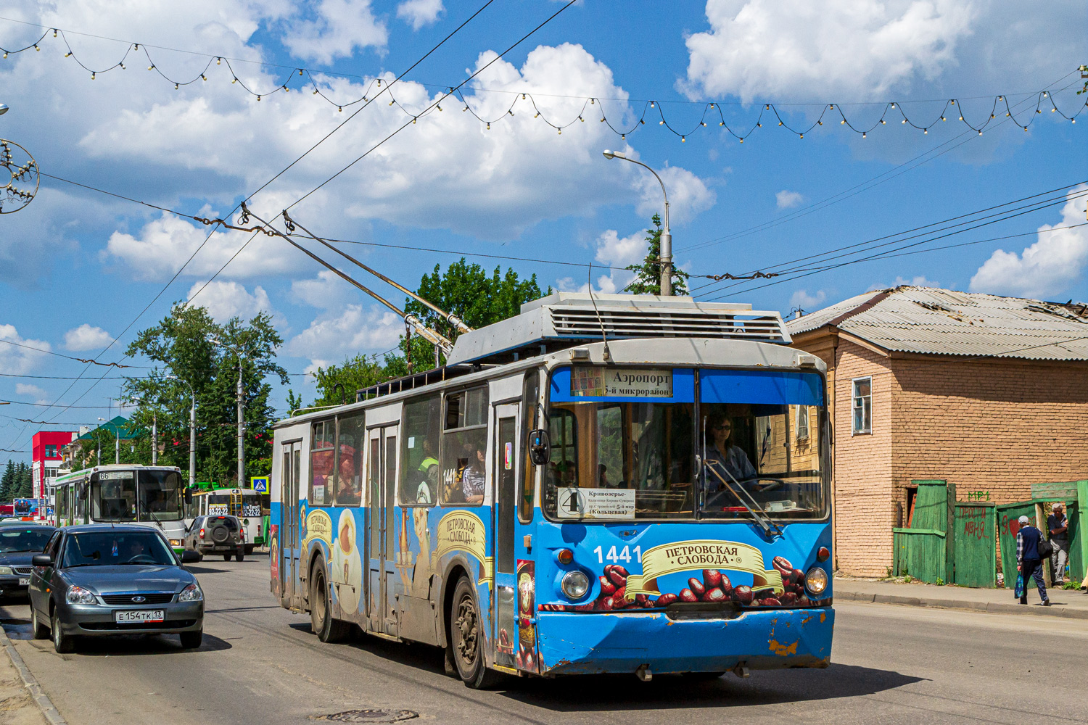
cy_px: 362
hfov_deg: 37.9
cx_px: 544
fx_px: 1587
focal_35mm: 52
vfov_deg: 25.8
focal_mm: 35
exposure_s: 1/800
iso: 400
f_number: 14
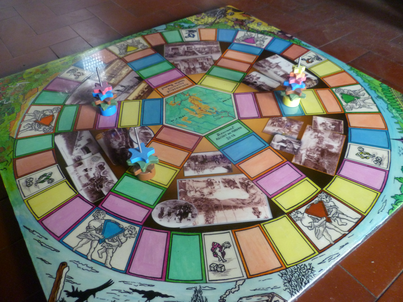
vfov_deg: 49.7
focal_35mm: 28
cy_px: 151
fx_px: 326
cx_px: 202
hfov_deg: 63.4
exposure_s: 1/8
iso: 400
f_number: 2.8
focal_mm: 5
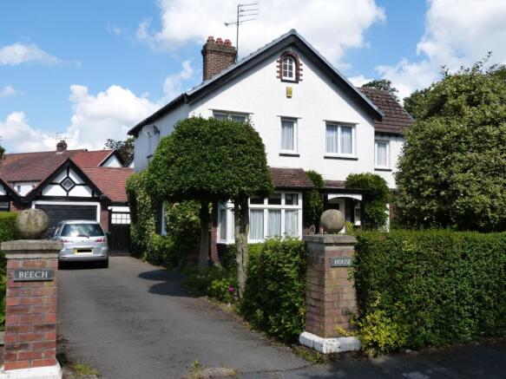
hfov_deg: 50.1
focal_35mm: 37
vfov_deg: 38.7
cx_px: 253
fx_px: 541
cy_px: 190
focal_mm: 6.5
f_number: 4
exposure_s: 1/800
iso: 160
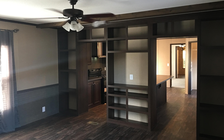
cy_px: 63
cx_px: 112
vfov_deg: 40.5
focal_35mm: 31
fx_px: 189
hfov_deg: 61.2
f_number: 2.2
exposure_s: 1/15
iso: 80
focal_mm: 4.15
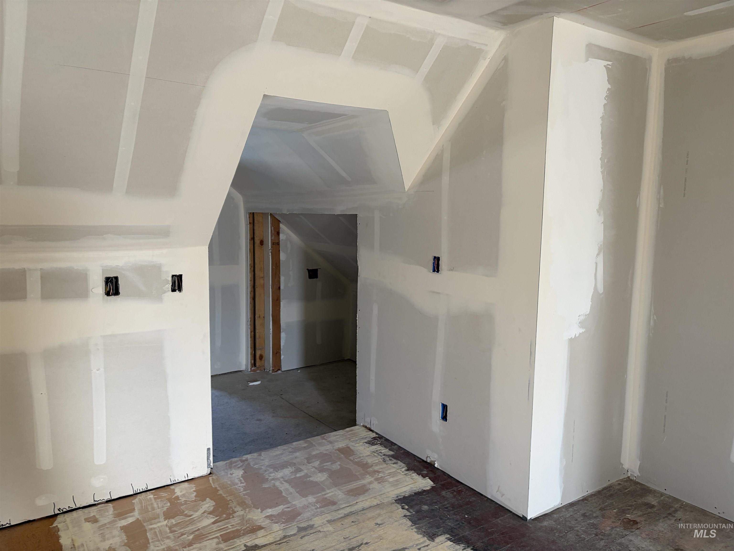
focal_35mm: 26
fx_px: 551
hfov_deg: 67.3
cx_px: 367
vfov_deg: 53.1
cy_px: 276
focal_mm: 5.96
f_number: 1.6
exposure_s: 1/70
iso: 125
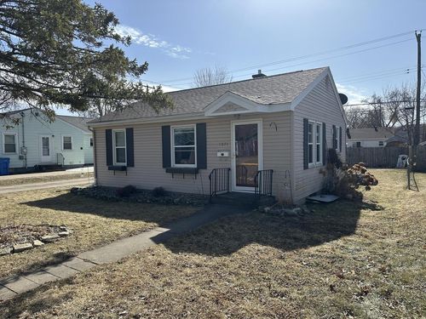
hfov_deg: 71.6
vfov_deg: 56.8
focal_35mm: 24
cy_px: 160
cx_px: 213
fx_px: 295
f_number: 1.78
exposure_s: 1/4762
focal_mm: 6.86
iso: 80
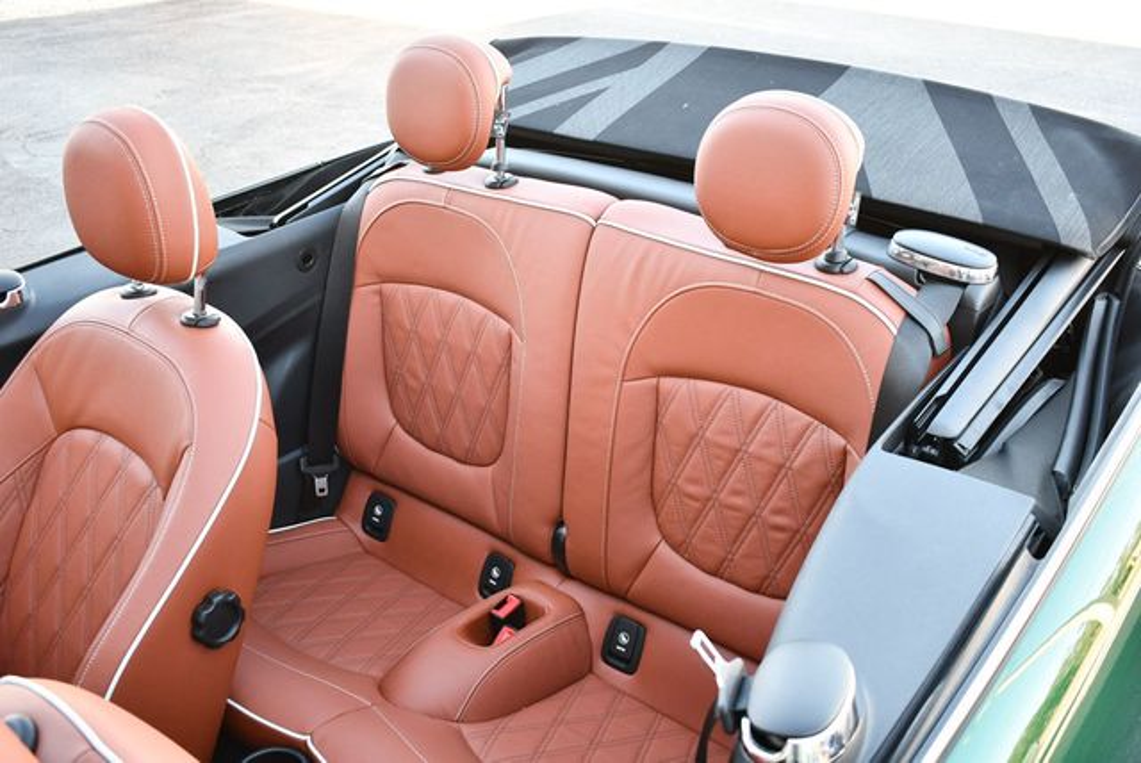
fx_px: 1142
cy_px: 382
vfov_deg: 36.9
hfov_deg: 53.1
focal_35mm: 36
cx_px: 570
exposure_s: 1/250
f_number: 3.5
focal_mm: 18
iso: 720
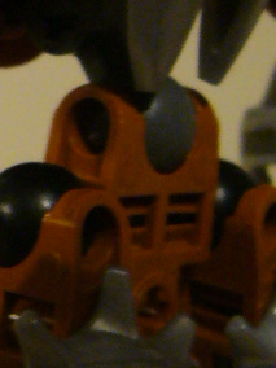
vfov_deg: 12.5
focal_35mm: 158
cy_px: 132
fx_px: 1680
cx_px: -207
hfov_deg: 9.0
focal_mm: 5.8
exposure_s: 1/6
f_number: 2.8
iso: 200
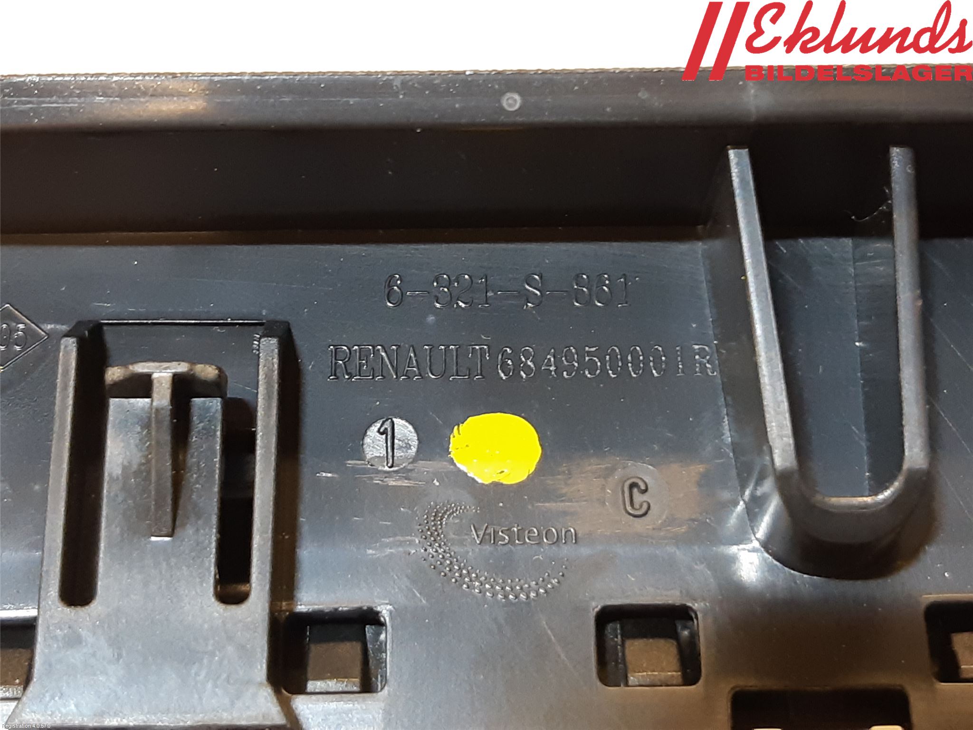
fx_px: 731
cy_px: 365
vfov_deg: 53.1
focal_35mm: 26
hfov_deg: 67.3
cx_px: 486
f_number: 1.7
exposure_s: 1/50
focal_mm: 3.93
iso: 200
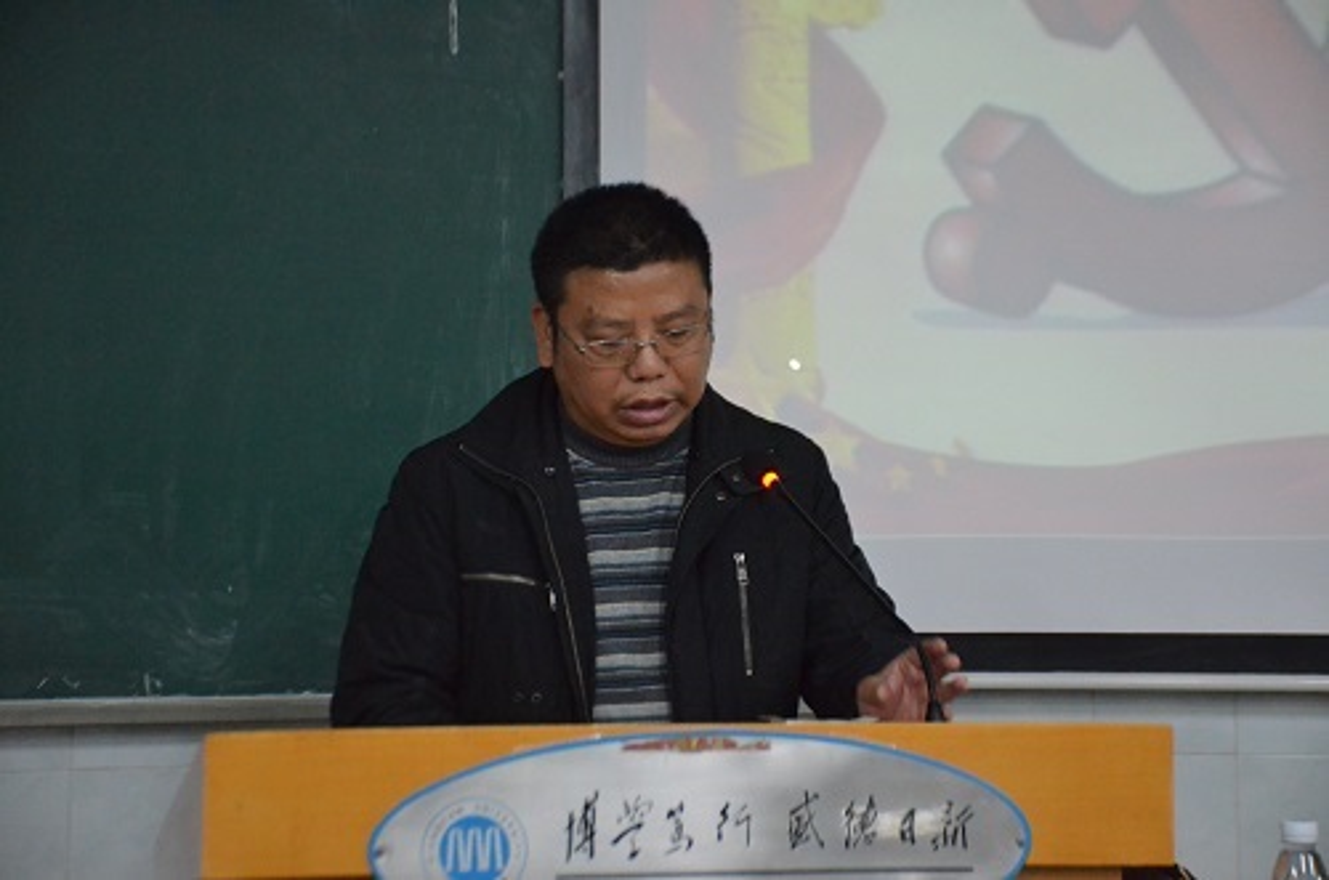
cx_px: 664
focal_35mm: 112
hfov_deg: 18.2
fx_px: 4144
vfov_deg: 12.1
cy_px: 440
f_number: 5.6
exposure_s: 1/125
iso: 5000
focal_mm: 75
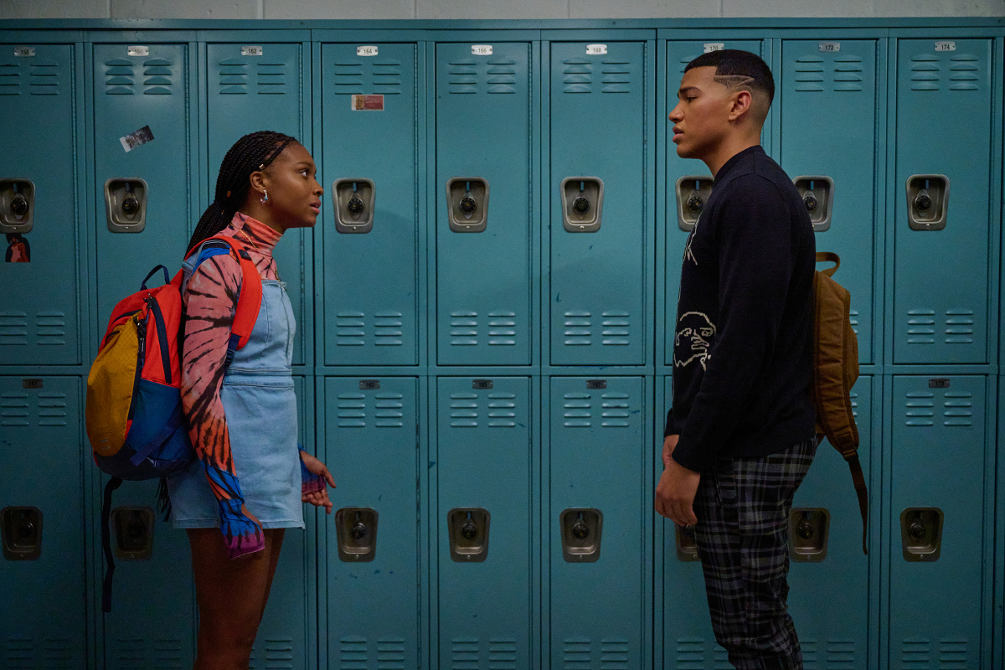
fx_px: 935
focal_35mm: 34
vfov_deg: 39.4
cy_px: 335
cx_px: 502
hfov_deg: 56.5
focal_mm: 33.5
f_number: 2.8
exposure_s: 1/125
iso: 6400
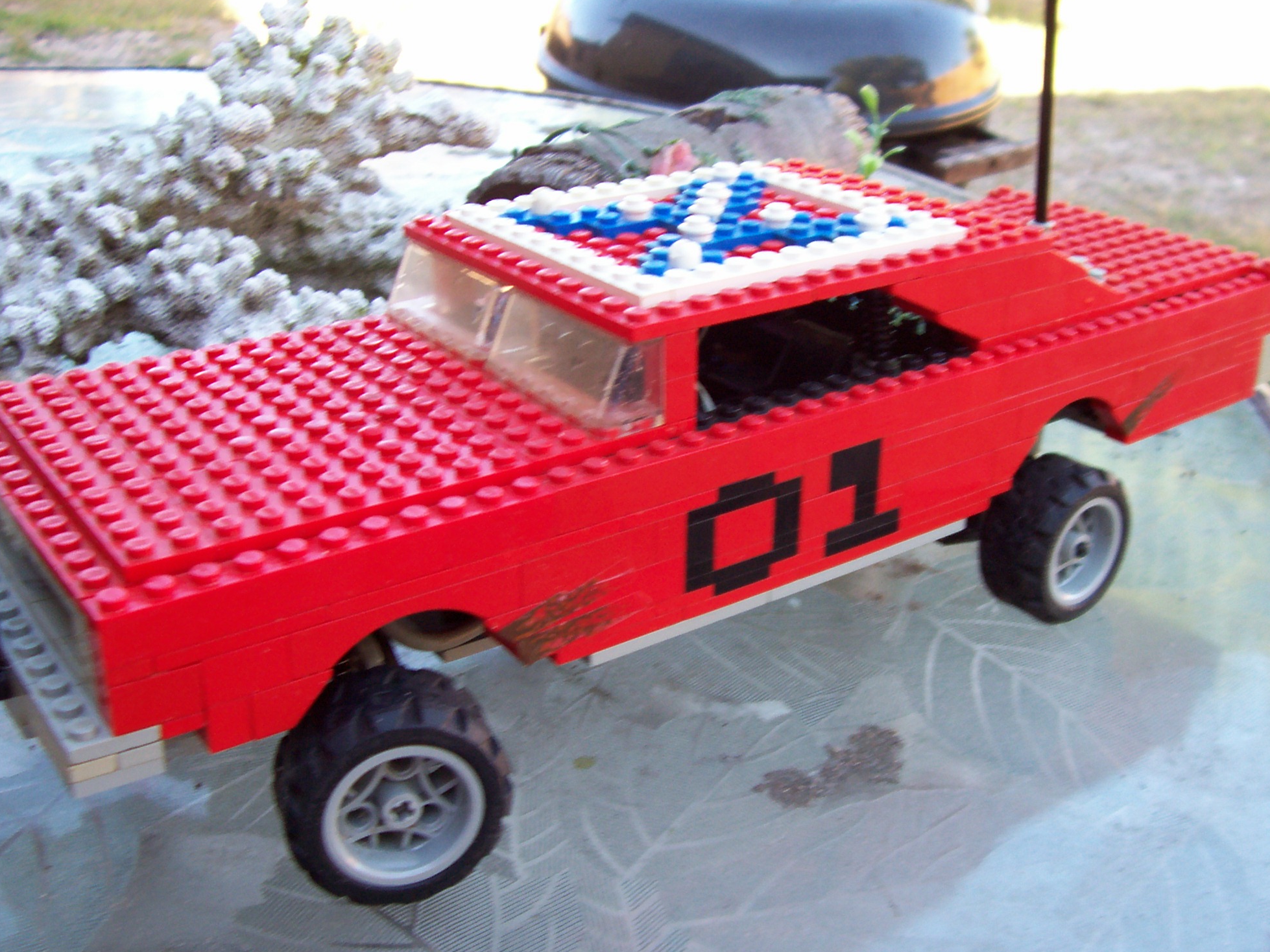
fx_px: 1468
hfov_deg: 46.7
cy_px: 520
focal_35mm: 40
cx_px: 704
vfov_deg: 35.9
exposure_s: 1/84.1
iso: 80
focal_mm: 5.6
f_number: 2.7
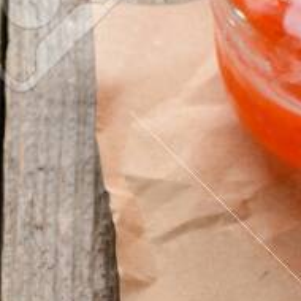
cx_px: 318
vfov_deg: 2.9
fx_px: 6021
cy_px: 525
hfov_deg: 2.9
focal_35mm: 612
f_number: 11
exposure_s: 1/100
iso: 160
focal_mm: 105
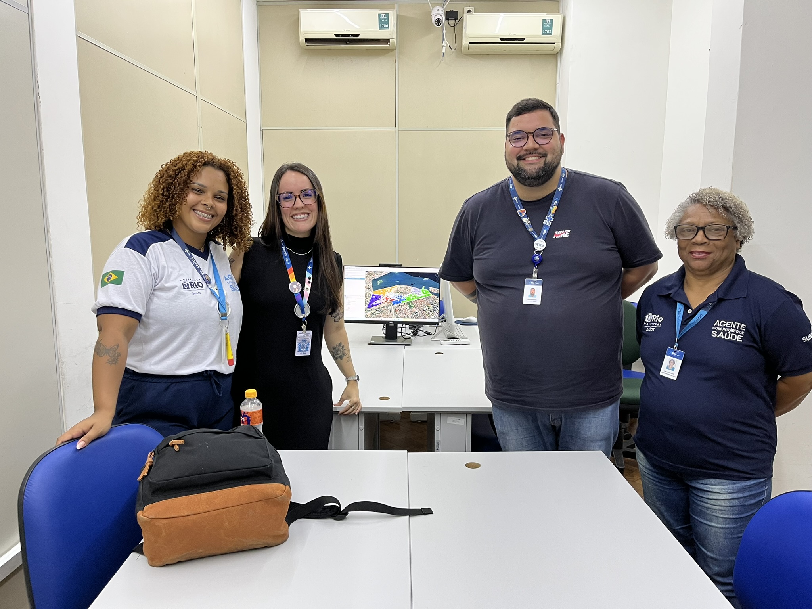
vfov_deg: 53.1
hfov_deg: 67.3
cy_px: 304
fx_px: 610
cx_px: 406
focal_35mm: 26
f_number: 1.6
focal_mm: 5.1
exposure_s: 1/60
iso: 125
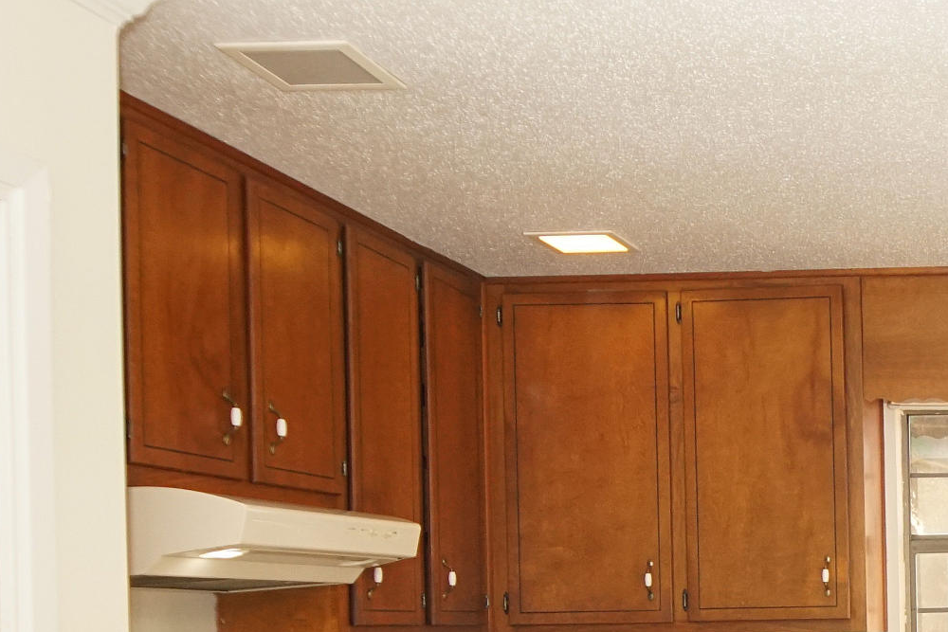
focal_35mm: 54
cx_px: 1166
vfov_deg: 23.9
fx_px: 1422
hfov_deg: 30.6
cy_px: 636
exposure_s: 1/160
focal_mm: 12
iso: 1000
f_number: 4.5
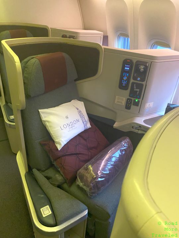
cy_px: 119
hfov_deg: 53.1
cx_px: 90
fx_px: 179
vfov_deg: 67.3
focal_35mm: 26
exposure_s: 1/25
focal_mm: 4.25
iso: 640
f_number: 1.8
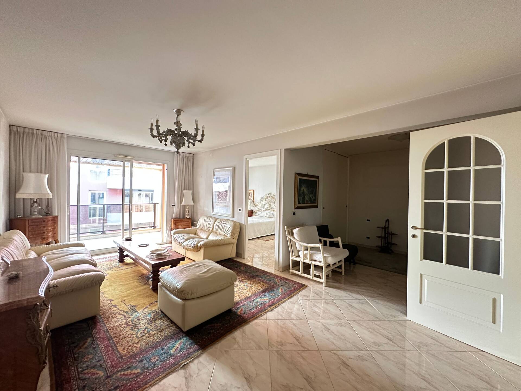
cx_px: 260
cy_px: 196
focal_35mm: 14
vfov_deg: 85.7
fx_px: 211
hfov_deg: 102.1
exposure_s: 1/50
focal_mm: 2.22
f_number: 2.2
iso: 500
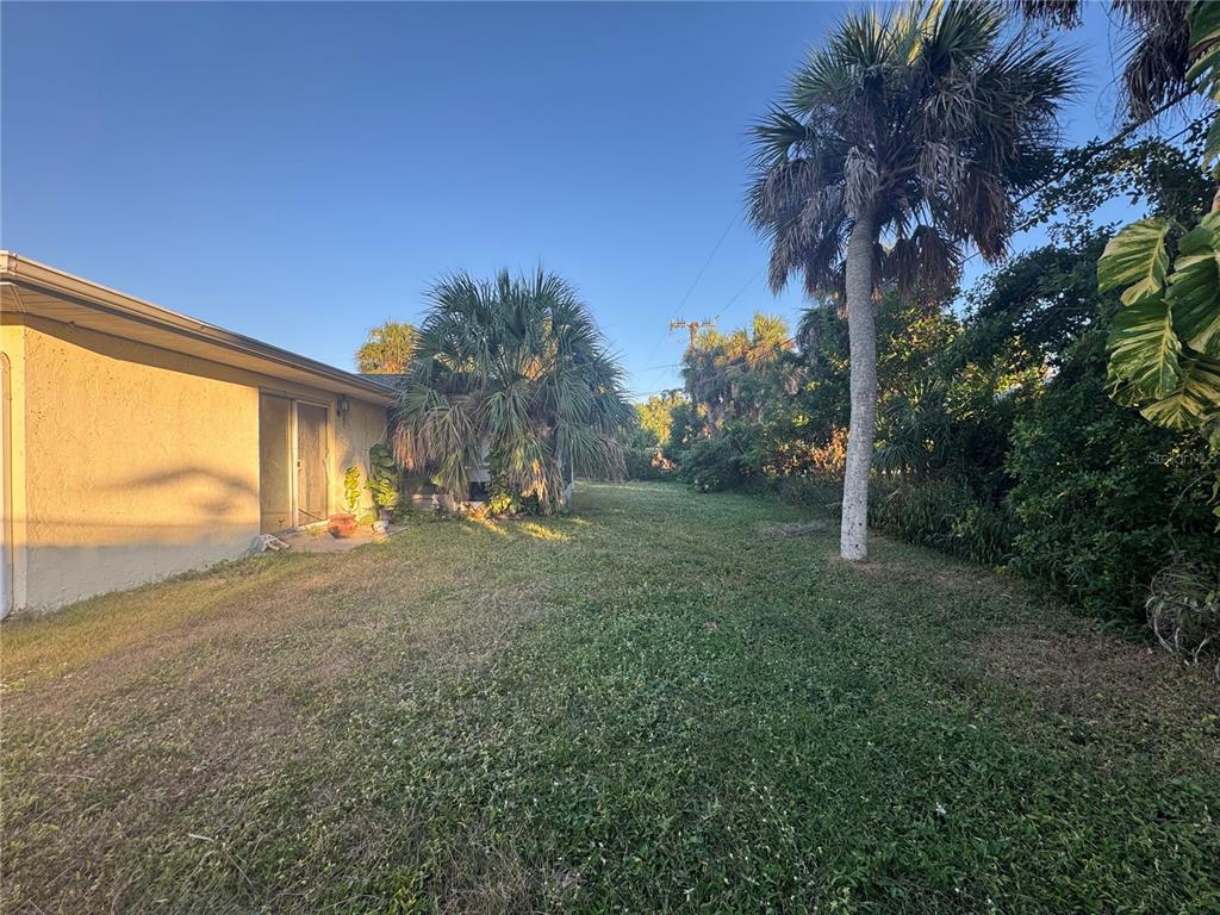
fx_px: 493
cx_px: 610
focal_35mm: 14
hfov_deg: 102.1
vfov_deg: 85.7
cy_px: 458
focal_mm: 2.22
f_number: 2.2
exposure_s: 1/211
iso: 40
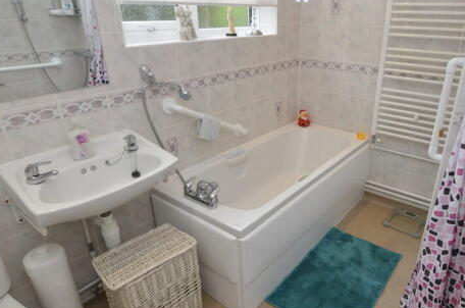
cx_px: 277
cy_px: 152
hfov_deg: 73.8
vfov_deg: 53.5
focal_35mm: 24
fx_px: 306
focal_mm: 11
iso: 400
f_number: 5.6
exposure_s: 1/60
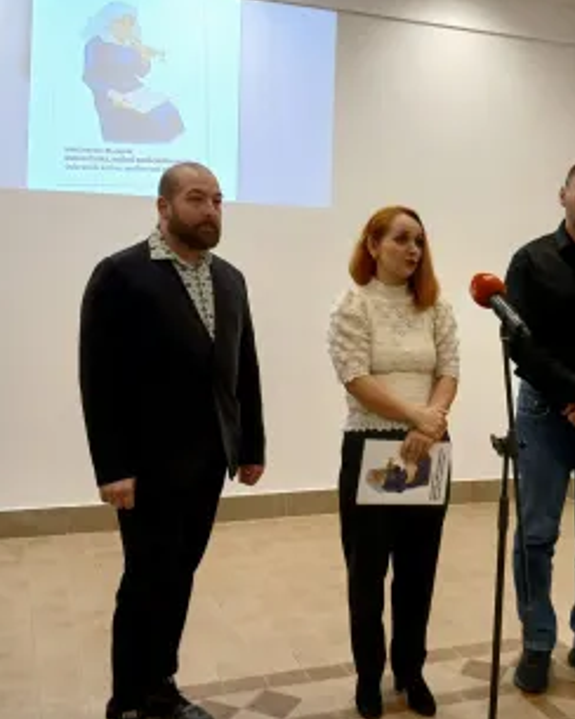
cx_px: 349
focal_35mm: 40
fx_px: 851
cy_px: 356
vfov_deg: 45.8
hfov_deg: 37.2
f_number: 1.8
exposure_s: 1/50
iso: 125
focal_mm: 3.98
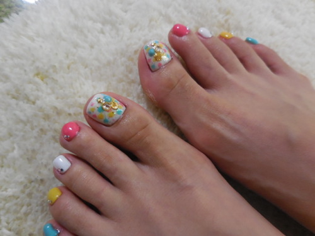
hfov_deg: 69.4
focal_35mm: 25
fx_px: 227
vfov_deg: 54.9
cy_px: 118
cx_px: 158
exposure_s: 1/30
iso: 400
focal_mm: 4.5
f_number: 3.3
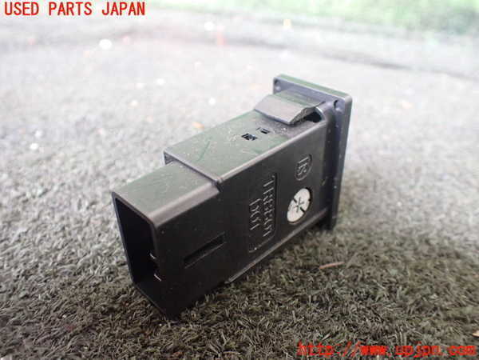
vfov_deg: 46.8
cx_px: 240
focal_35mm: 30
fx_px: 415
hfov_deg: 60.0
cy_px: 180
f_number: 2.3
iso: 800
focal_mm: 5.4
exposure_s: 1/40
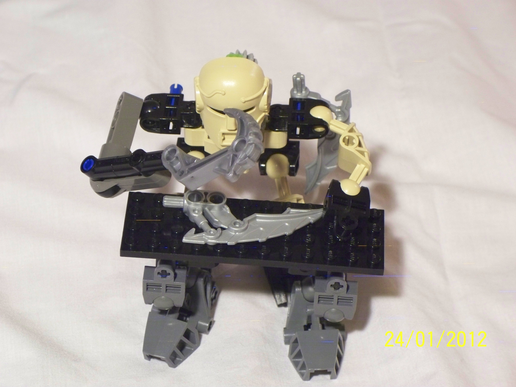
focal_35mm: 137
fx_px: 2042
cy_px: 194
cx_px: 258
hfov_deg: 14.4
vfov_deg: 10.8
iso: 400
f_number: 4.4
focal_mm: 28.83
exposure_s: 1/6
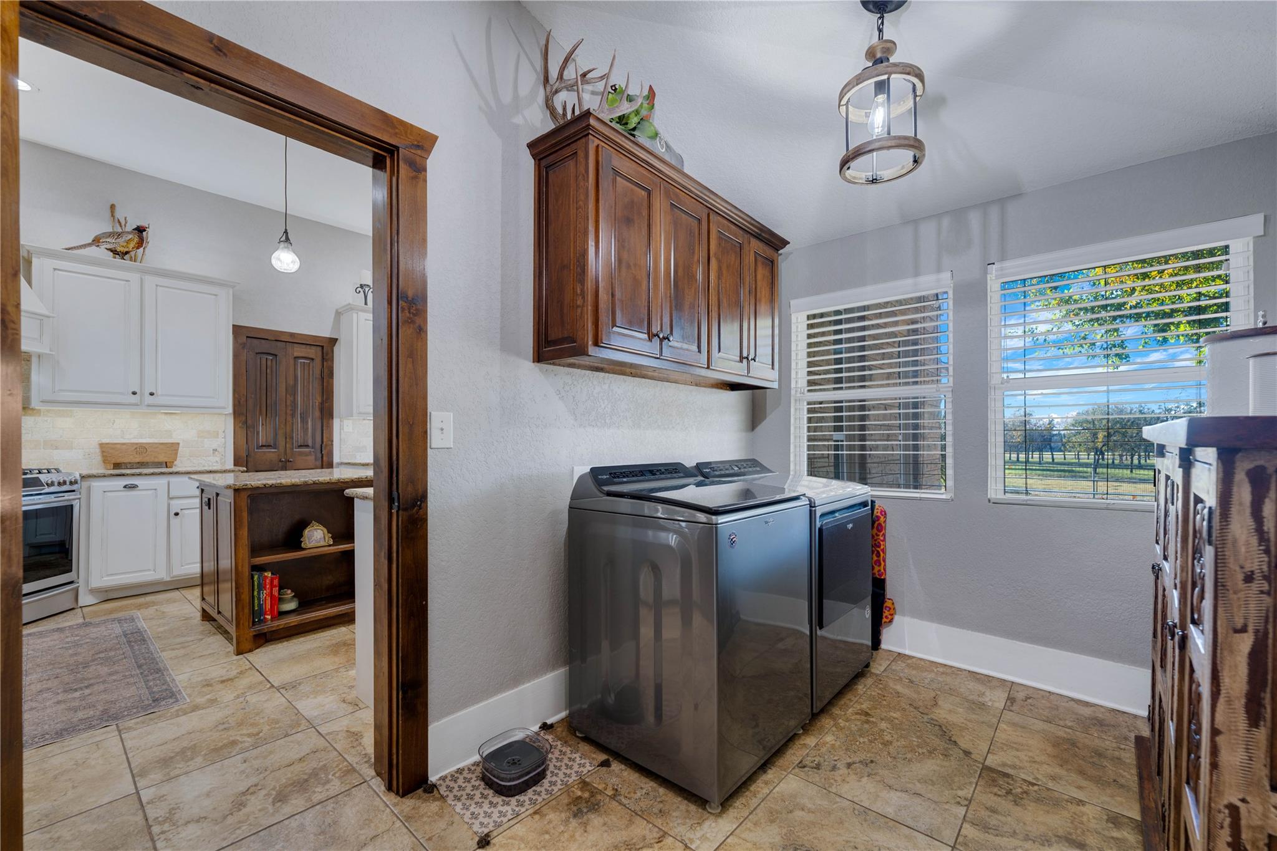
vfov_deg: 81.2
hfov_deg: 104.3
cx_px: 638
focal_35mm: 14
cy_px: 426
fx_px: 497
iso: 200
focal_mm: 14
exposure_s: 1/8
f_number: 4
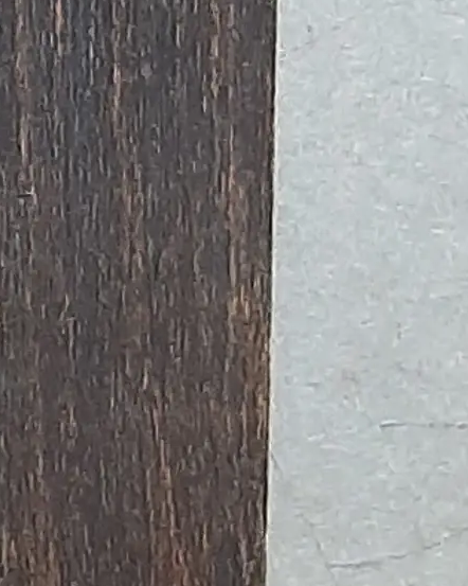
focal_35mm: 185
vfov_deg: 10.4
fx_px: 3205
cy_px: 58
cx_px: -612
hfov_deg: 7.8
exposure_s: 1/50
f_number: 1.7
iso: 200
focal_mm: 3.93
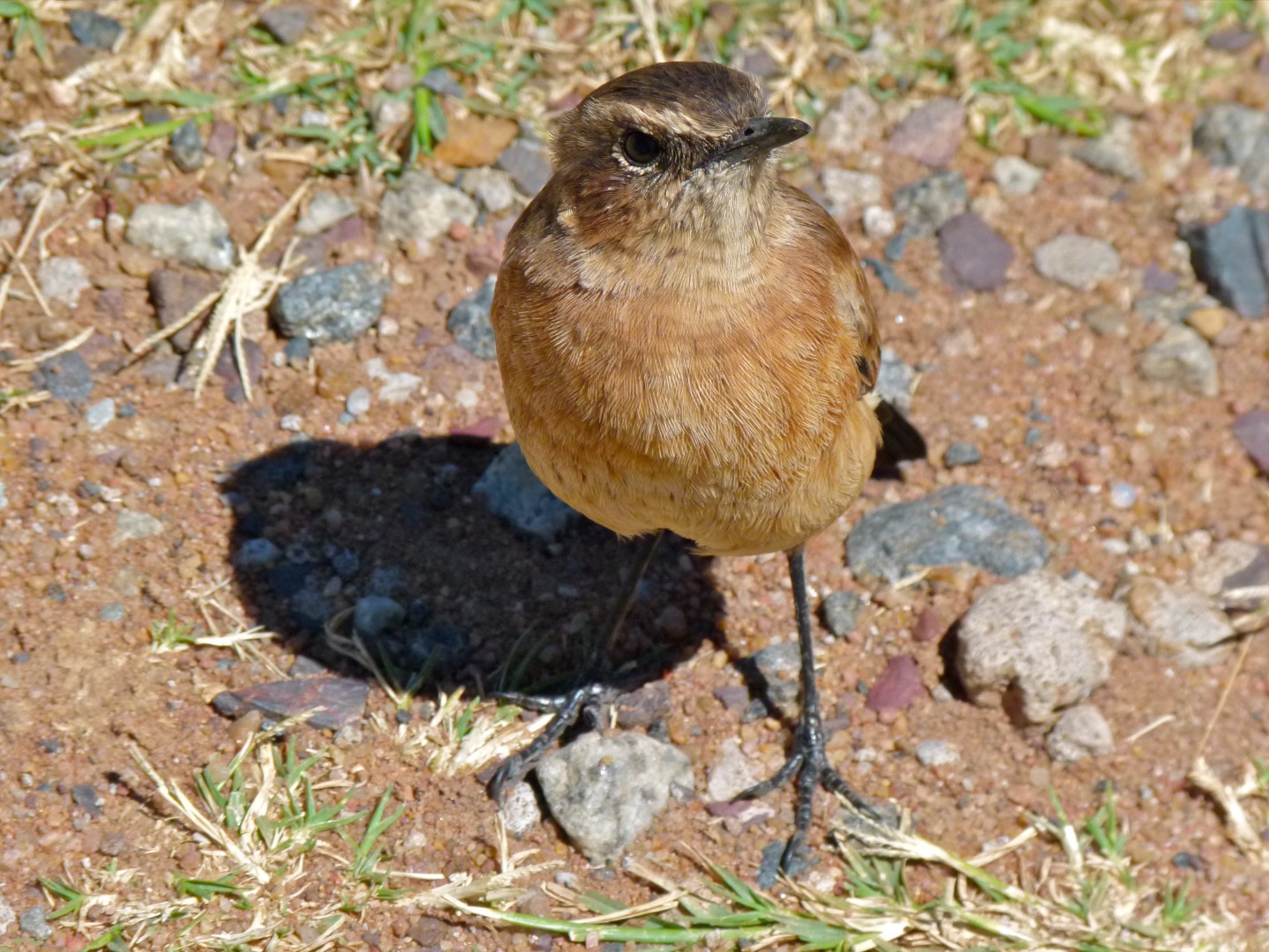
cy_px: 476
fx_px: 15507
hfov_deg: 4.7
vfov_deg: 3.5
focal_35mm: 423
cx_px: 634
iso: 200
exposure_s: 1/1300
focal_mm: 76.1
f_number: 5
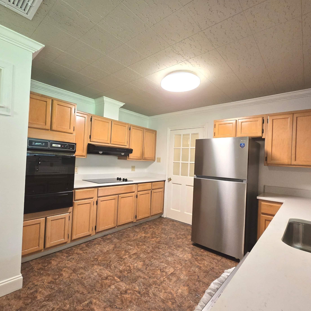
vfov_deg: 87.4
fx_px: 163
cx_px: 140
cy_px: 156
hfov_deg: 87.1
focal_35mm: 16
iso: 320
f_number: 2.2
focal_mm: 2.2
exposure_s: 1/60
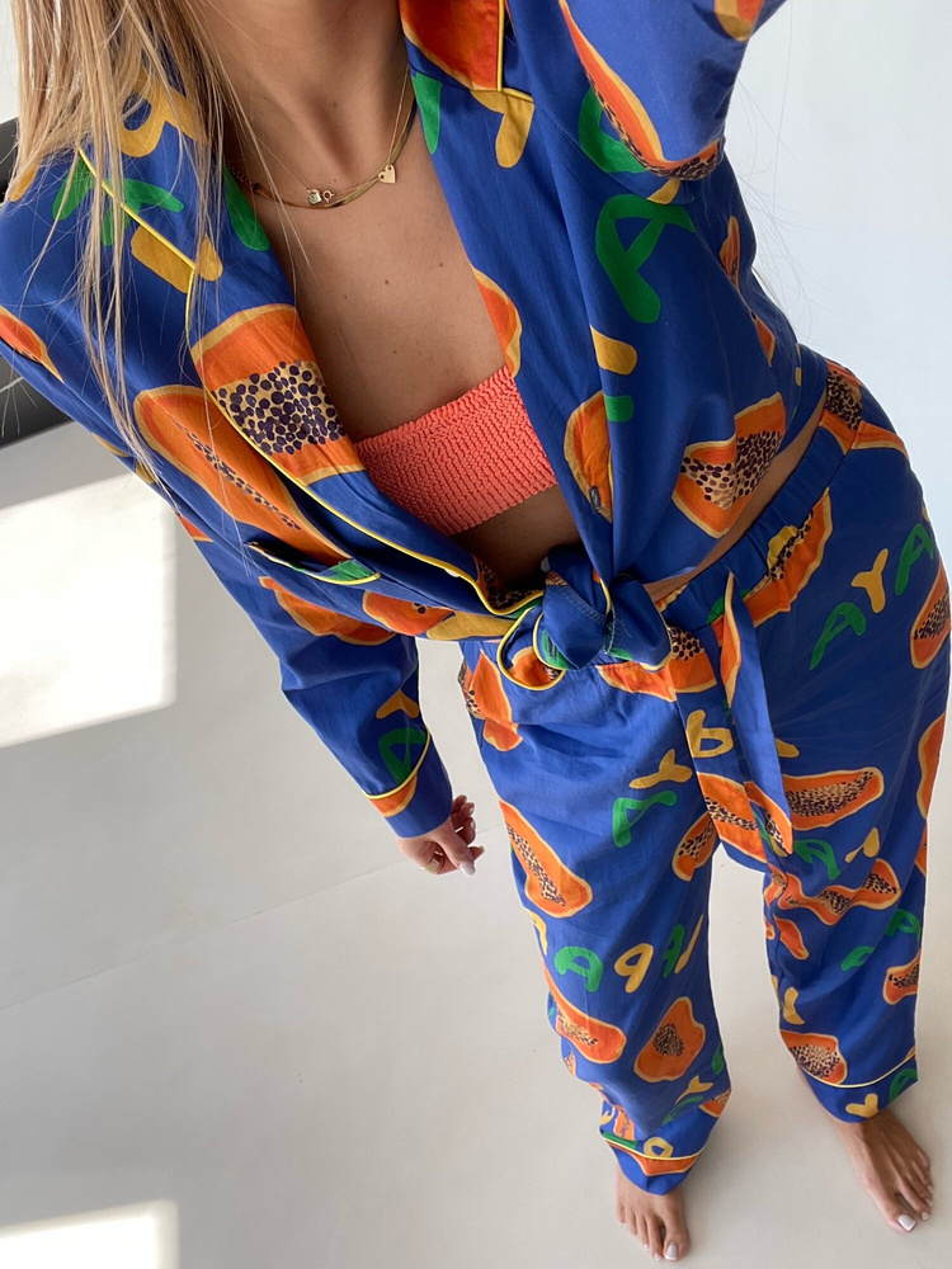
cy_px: 634
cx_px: 476
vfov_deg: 60.0
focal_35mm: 30
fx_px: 1100
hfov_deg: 46.8
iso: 25
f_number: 2.2
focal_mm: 2.71
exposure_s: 1/122
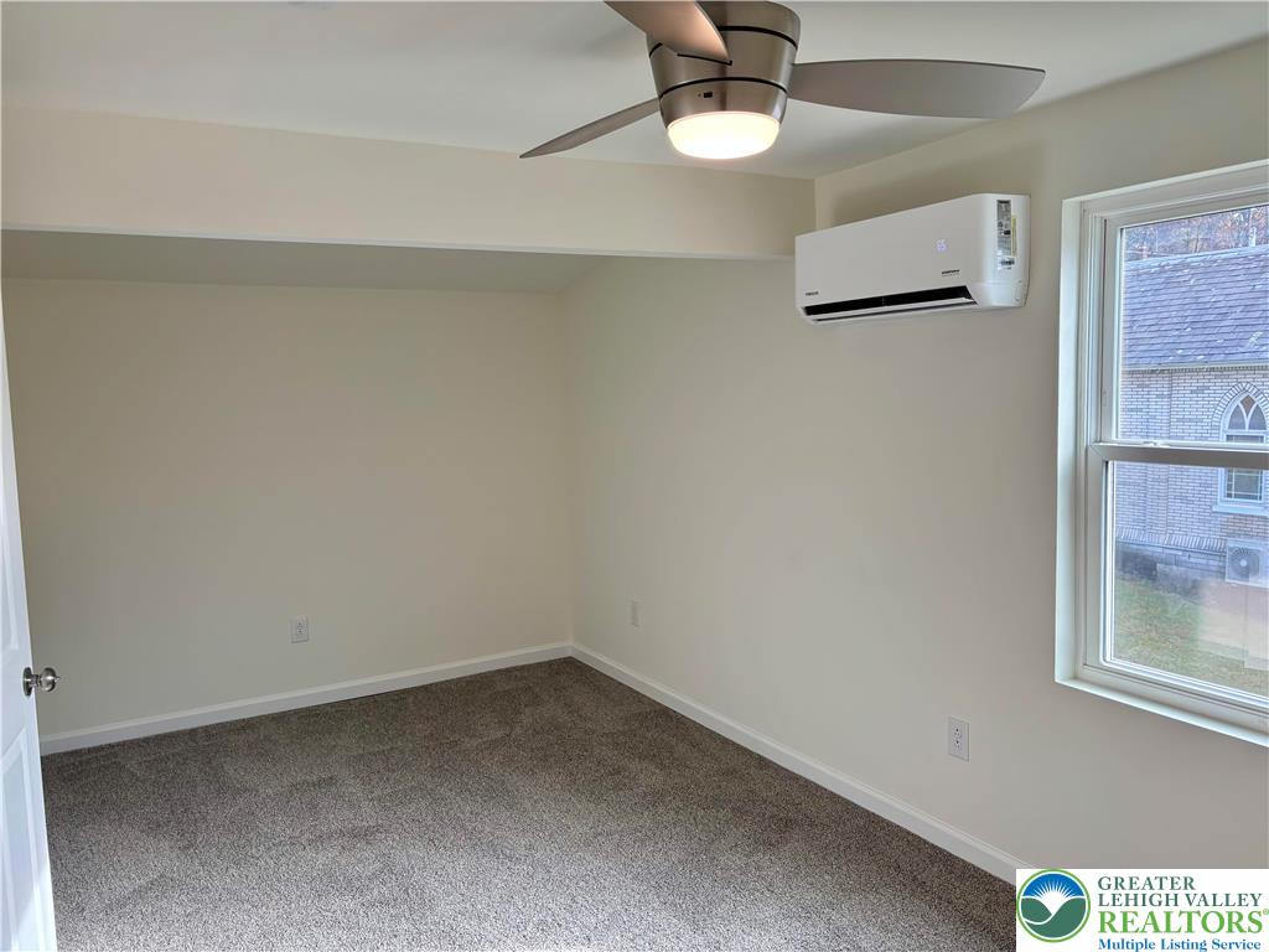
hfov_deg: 67.3
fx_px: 953
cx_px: 634
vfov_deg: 53.1
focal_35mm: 26
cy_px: 476
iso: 50
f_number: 1.6
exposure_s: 1/120
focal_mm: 5.96
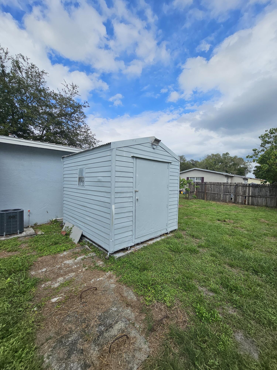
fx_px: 139
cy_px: 185
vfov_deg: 106.2
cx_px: 138
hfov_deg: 89.9
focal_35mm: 13
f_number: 2.2
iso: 50
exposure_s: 1/2937
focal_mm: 2.2
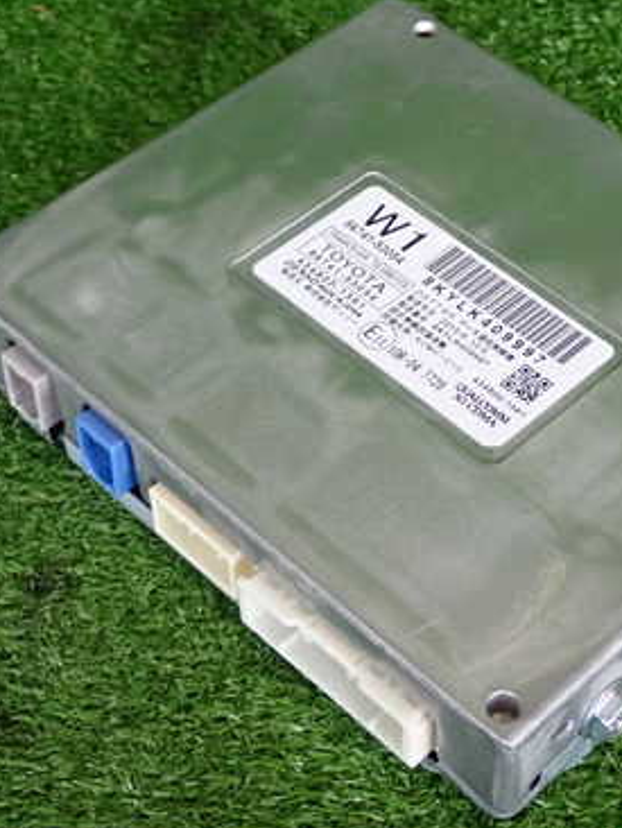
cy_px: 376
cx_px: 448
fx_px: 1843
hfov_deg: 19.1
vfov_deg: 25.3
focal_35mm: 77
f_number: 3.1
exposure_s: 1/50
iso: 400
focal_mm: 8.4
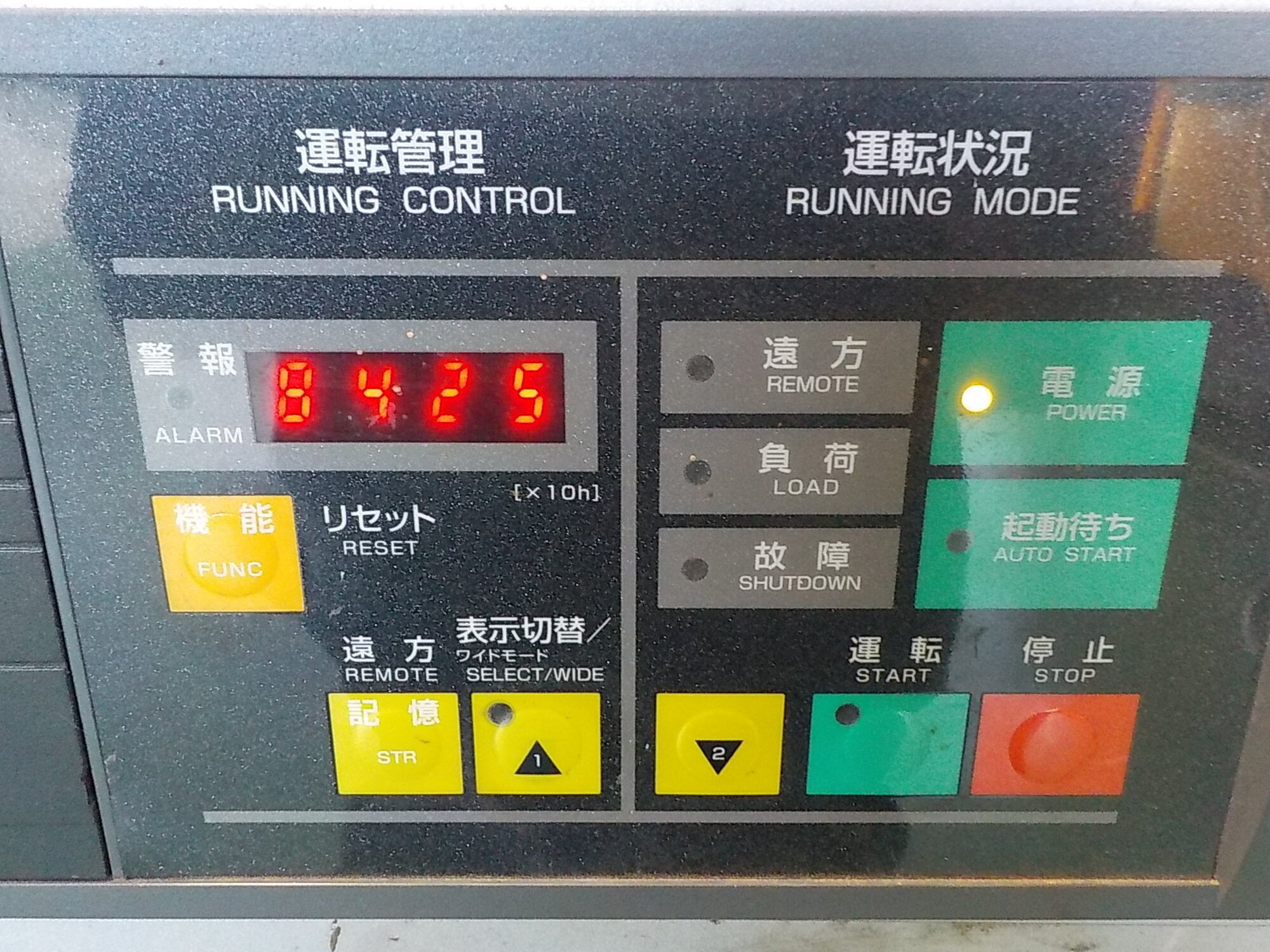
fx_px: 1101
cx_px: 635
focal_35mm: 30
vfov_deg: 46.8
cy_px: 476
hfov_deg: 60.0
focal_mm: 4.1
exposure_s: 1/20
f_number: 3.3
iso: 800
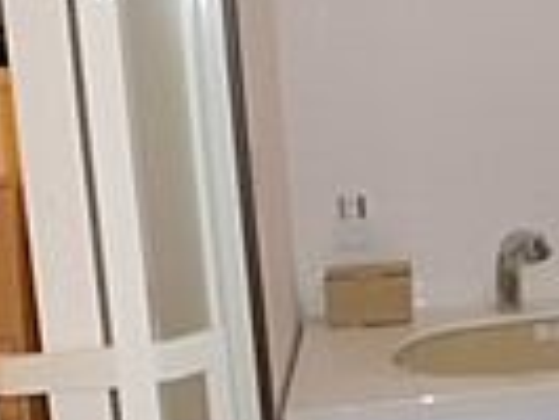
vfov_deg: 19.6
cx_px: 702
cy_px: 151
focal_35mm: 75
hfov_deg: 23.3
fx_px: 1212
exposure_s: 1/60
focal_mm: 4.7
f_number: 2.8
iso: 400
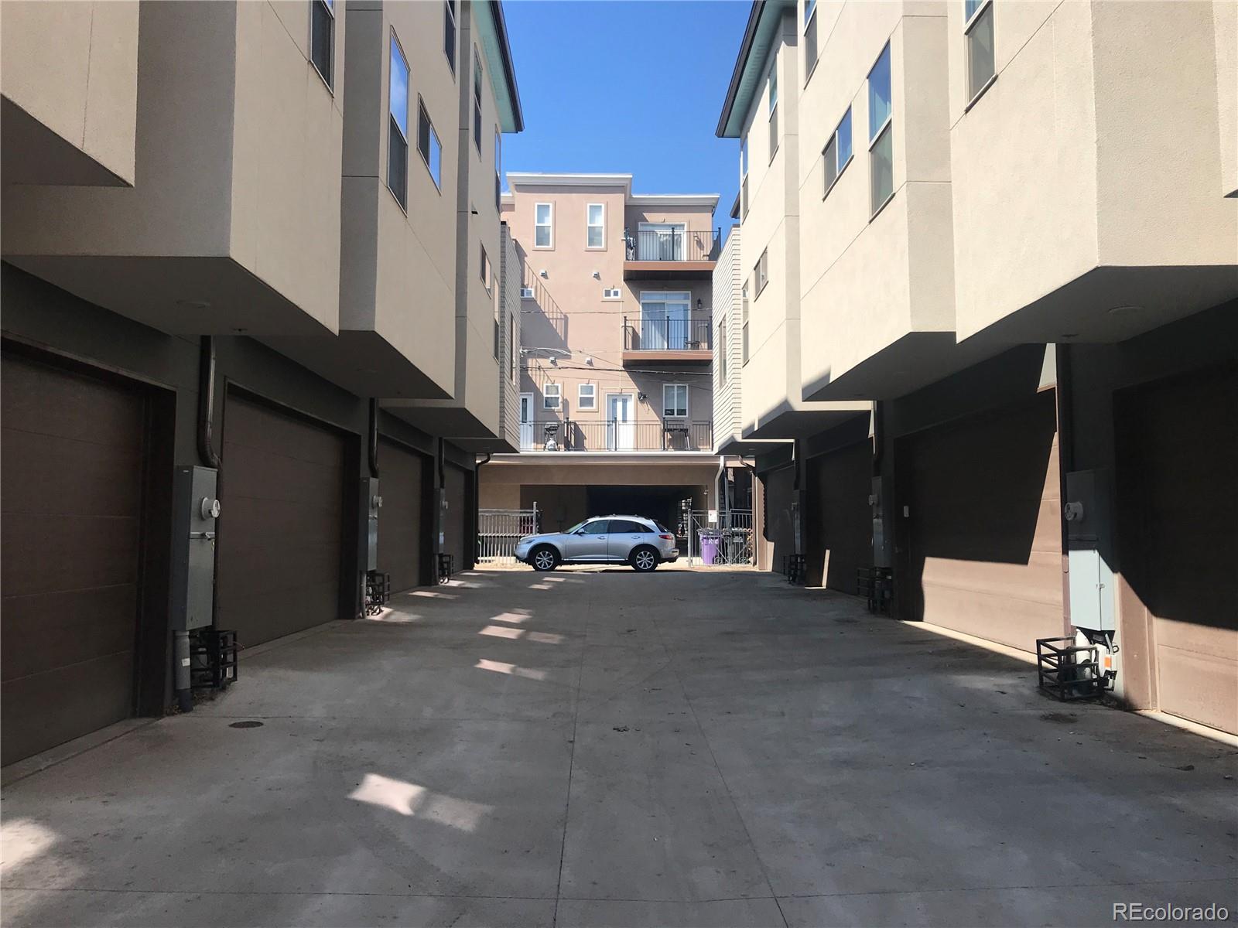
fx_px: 1001
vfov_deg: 49.7
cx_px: 619
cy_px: 464
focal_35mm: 28
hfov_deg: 63.4
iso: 20
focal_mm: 3.99
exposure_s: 1/1451
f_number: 1.8
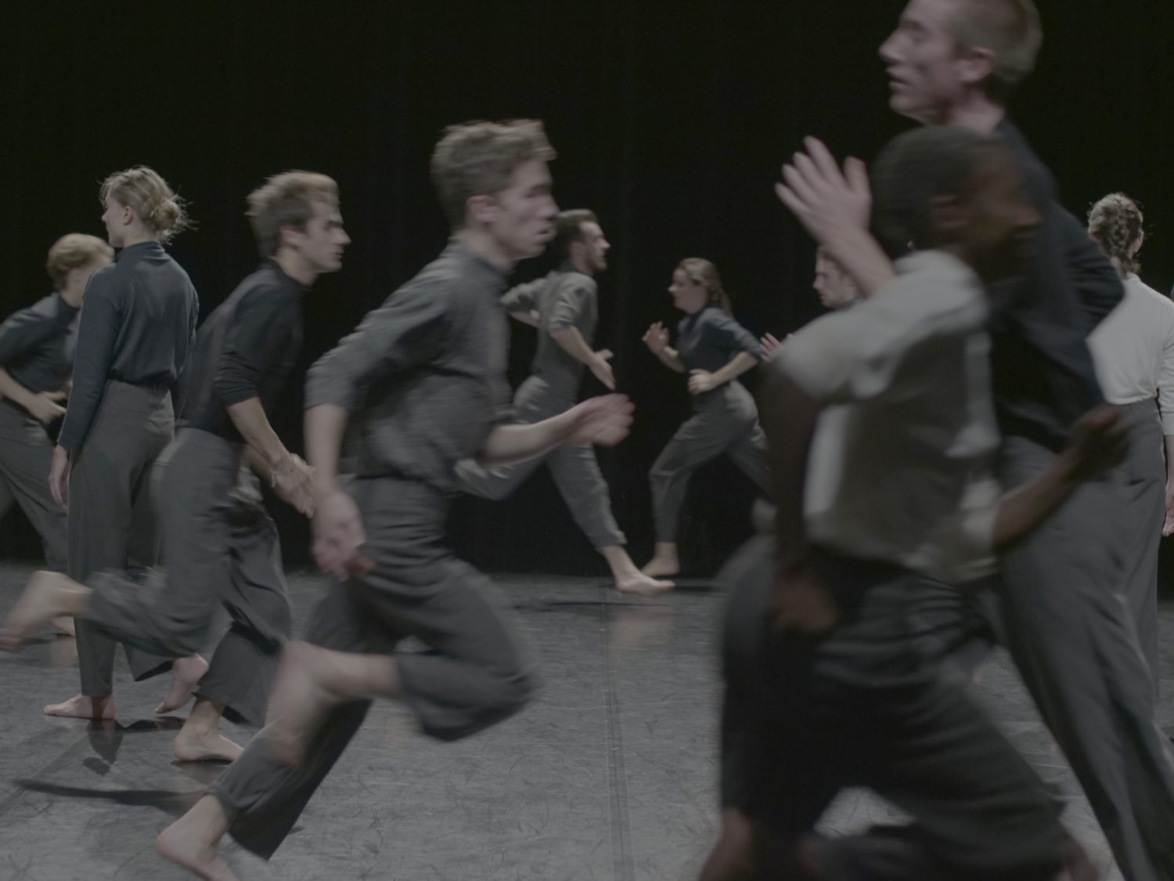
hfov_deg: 27.8
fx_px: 2374
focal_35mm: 70
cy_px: 440
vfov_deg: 21.0
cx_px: 587
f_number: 1.8
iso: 800
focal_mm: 35
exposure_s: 1/160
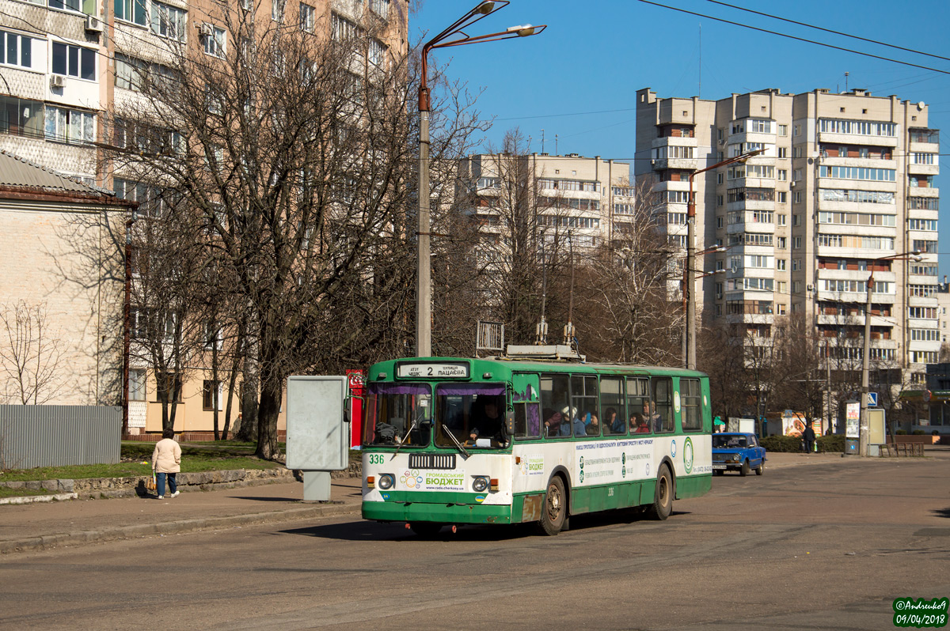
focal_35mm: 75
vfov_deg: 18.2
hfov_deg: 27.0
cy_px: 316
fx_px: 1977
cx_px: 475
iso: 100
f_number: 8
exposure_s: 1/800
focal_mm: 50
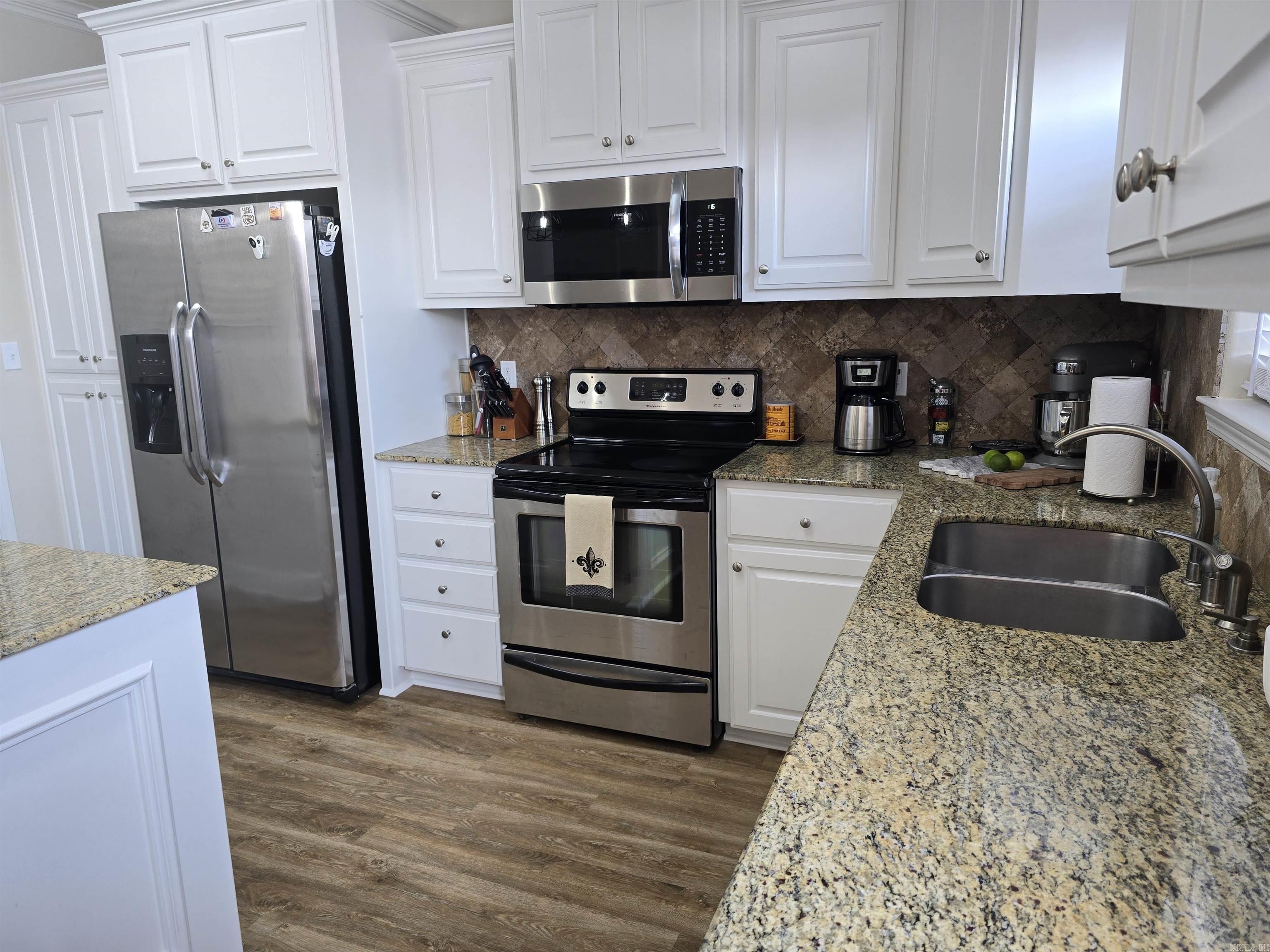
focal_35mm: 23
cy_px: 476
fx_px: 844
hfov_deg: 73.9
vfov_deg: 58.9
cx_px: 635
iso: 100
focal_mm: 6.3
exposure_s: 1/120
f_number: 1.7
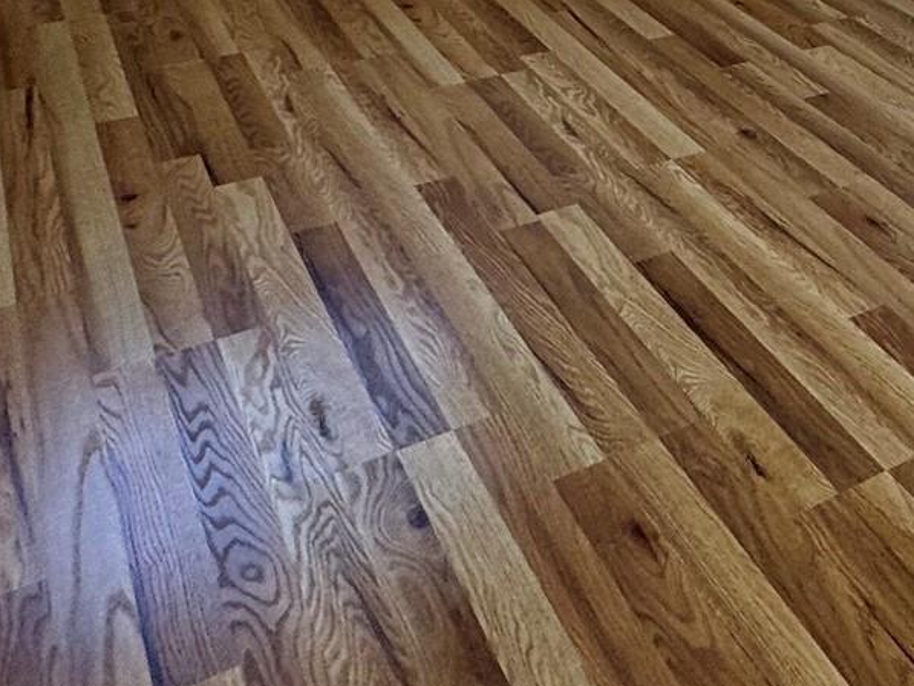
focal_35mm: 48
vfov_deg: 25.3
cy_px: -247
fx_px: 1268
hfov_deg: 36.1
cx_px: 891
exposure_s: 1/120
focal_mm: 2.22
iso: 125
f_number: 2.2
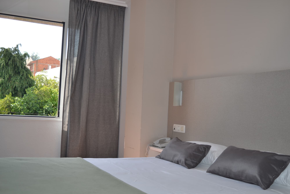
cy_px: 97
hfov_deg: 47.9
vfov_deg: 33.0
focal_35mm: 40
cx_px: 145
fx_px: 326
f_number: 4
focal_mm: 27
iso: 100
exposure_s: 1/200
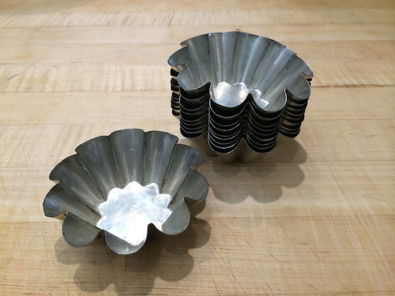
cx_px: 198
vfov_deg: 46.8
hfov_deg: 60.0
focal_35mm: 30
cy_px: 148
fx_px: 342
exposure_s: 1/30
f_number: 2.2
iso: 40
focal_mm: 4.12
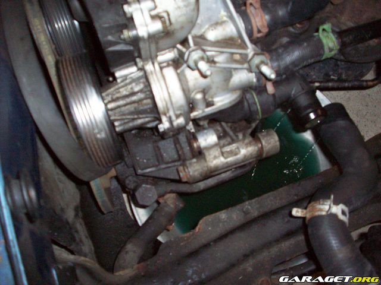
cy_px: 142
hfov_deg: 50.1
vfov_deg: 38.7
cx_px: 190
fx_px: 407
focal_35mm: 37
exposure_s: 1/64
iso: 200
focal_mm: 6.2
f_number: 2.8
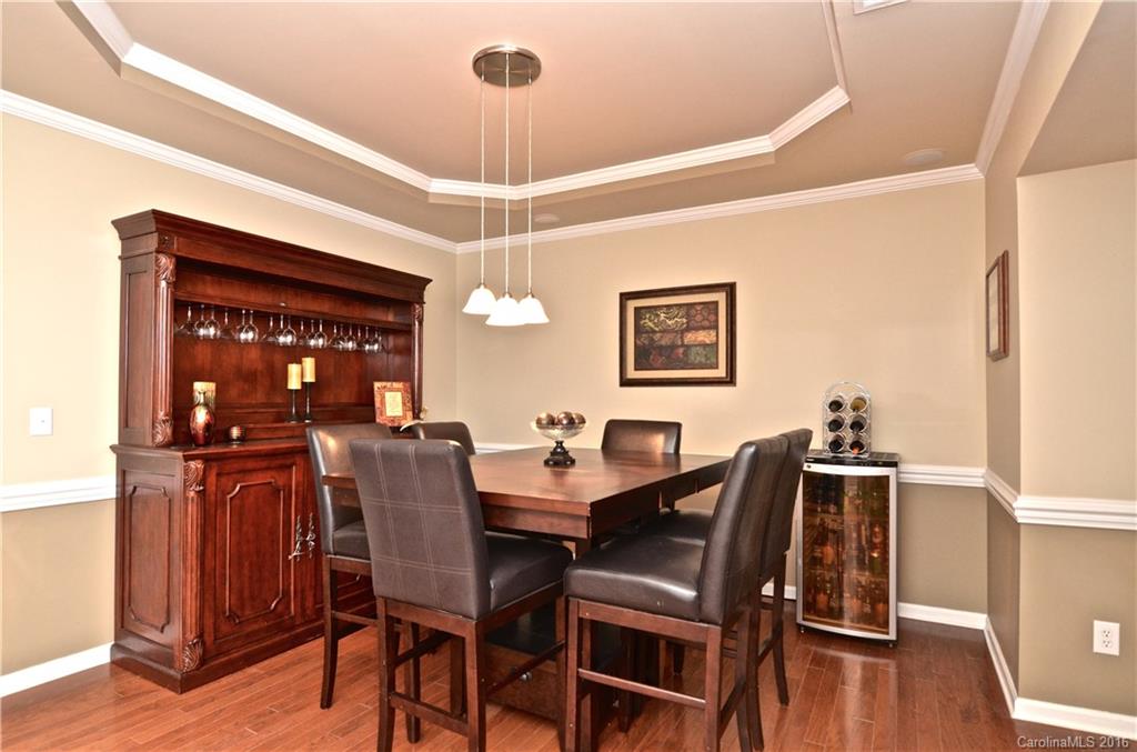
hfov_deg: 90.2
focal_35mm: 18
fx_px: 567
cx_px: 568
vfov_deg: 67.1
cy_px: 376
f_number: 4
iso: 800
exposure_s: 1/60
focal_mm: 12
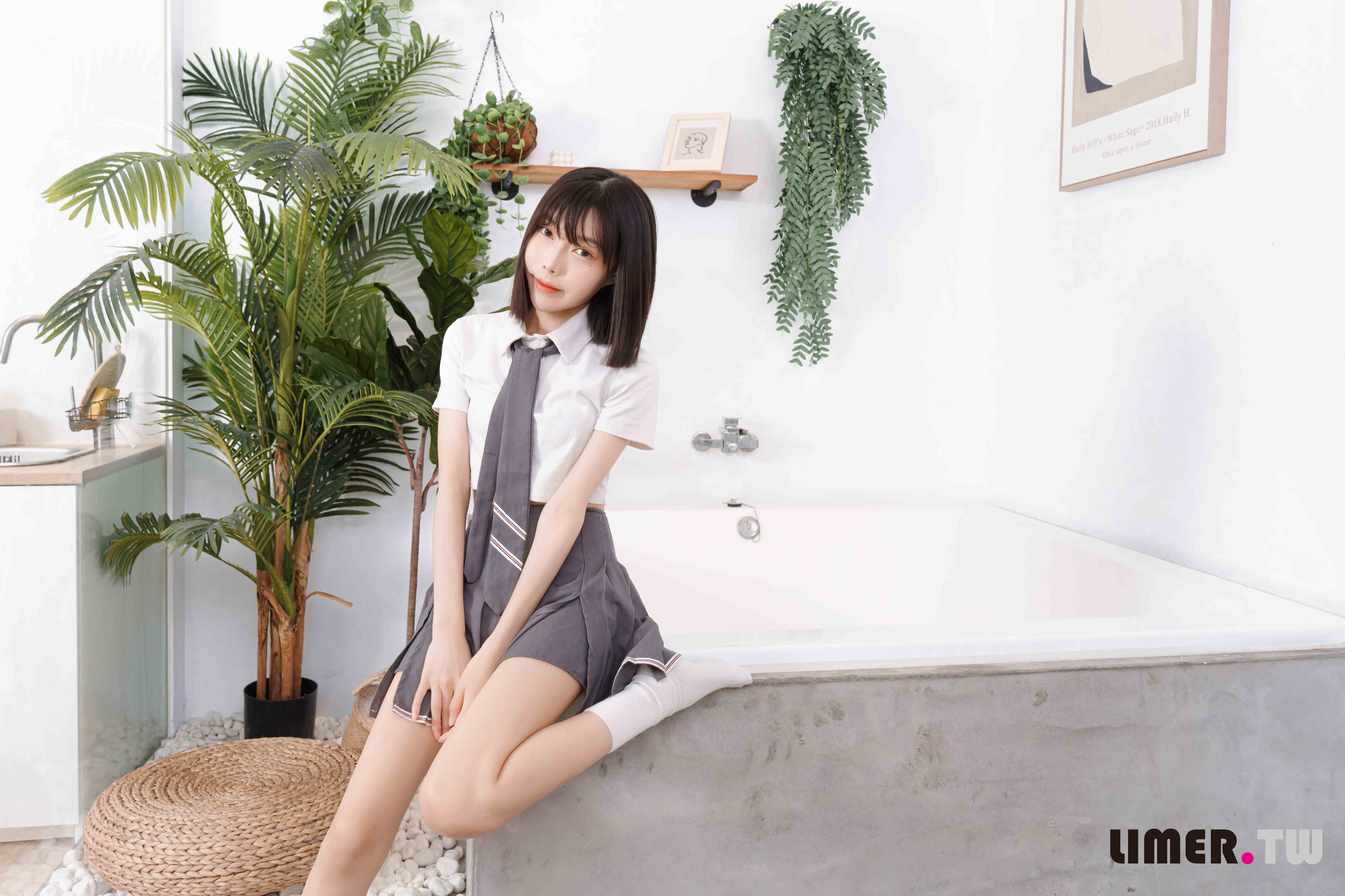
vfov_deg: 46.4
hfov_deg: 65.5
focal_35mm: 28
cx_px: 672
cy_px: 448
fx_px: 1046
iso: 400
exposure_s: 1/60
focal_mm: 28
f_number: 6.3
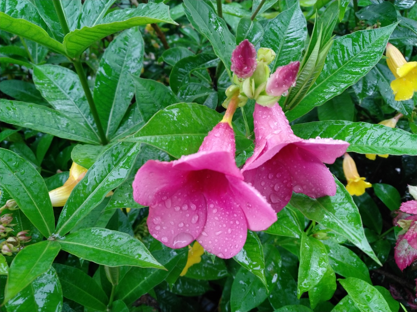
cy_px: 156
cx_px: 208
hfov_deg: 65.3
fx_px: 325
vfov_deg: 51.4
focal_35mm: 27
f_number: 1.8
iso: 135
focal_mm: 3.95
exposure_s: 1/33
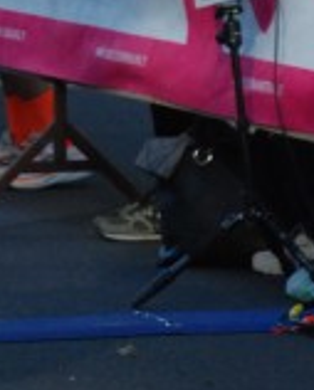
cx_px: 1
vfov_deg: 3.2
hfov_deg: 2.6
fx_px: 6938
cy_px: -84
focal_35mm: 599
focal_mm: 112
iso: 1000
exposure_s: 1/400
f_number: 5.6
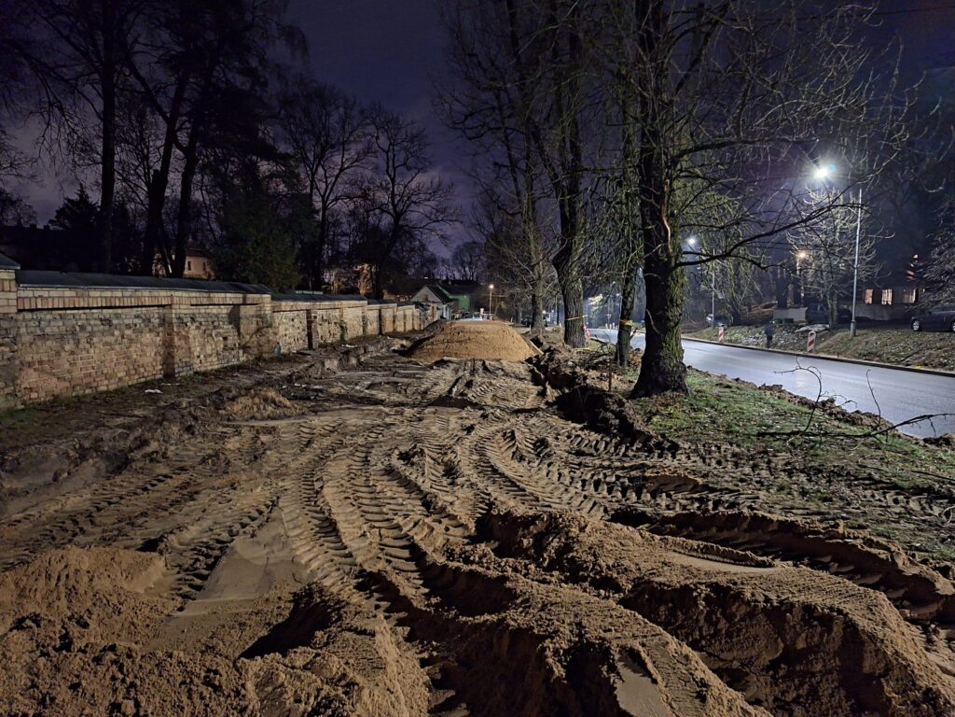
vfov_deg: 58.9
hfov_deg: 73.9
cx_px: 478
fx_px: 635
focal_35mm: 23
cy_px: 358
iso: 1600
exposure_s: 1/7
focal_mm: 5.54
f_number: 1.8
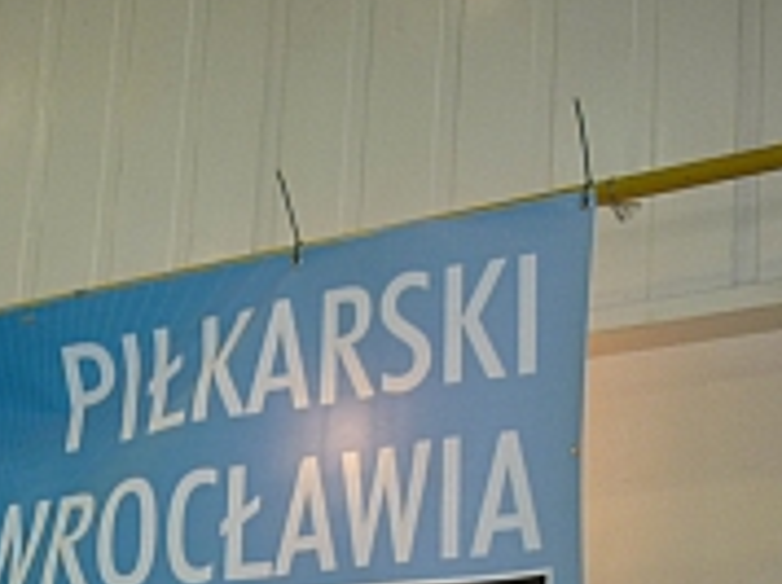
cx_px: -35
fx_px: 2008
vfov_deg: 15.7
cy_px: 773
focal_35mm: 89
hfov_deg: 21.1
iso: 125
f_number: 2.8
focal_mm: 5.5
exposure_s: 1/60
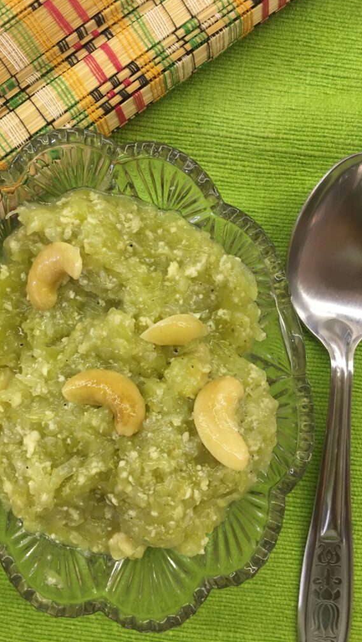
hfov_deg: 36.3
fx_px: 546
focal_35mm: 32
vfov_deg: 61.0
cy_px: 318
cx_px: 122
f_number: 2.2
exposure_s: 1/17
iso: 80
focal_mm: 4.15
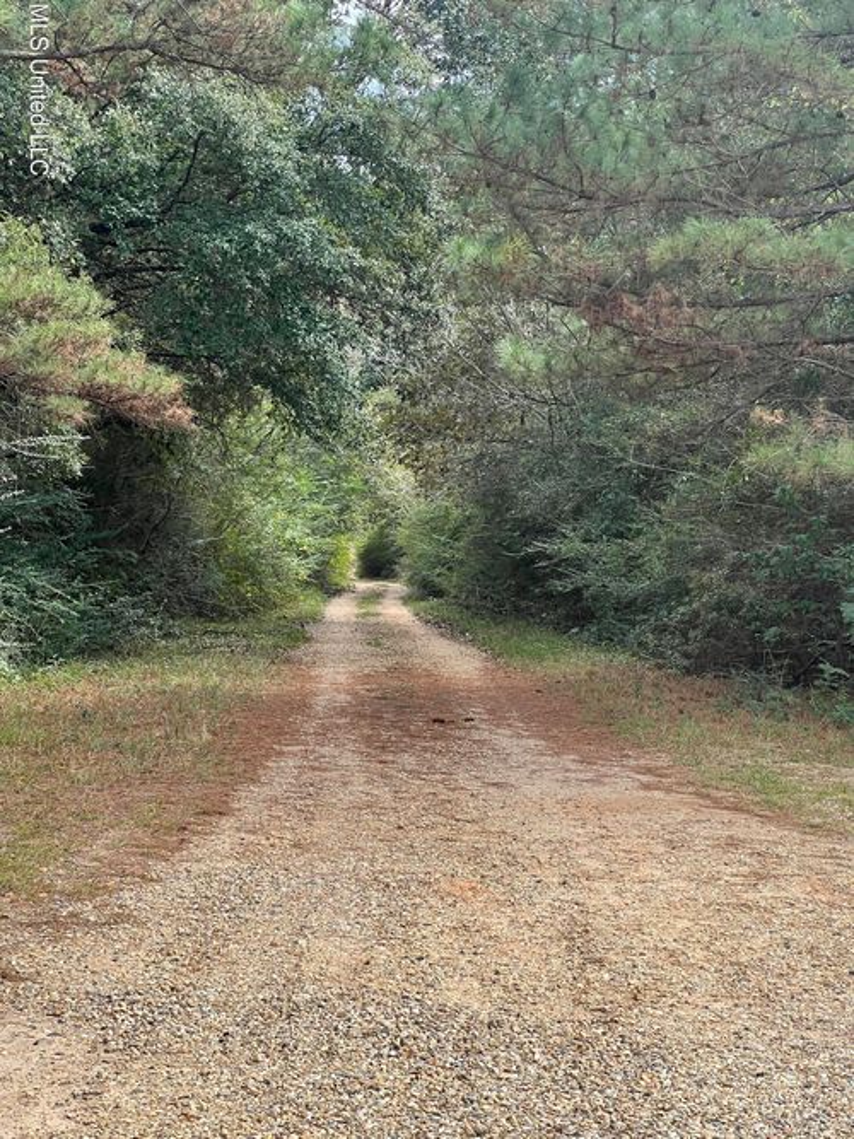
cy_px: 570
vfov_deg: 25.3
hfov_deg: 19.1
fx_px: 2534
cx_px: 427
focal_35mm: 77
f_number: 2.8
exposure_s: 1/244
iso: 32
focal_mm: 9
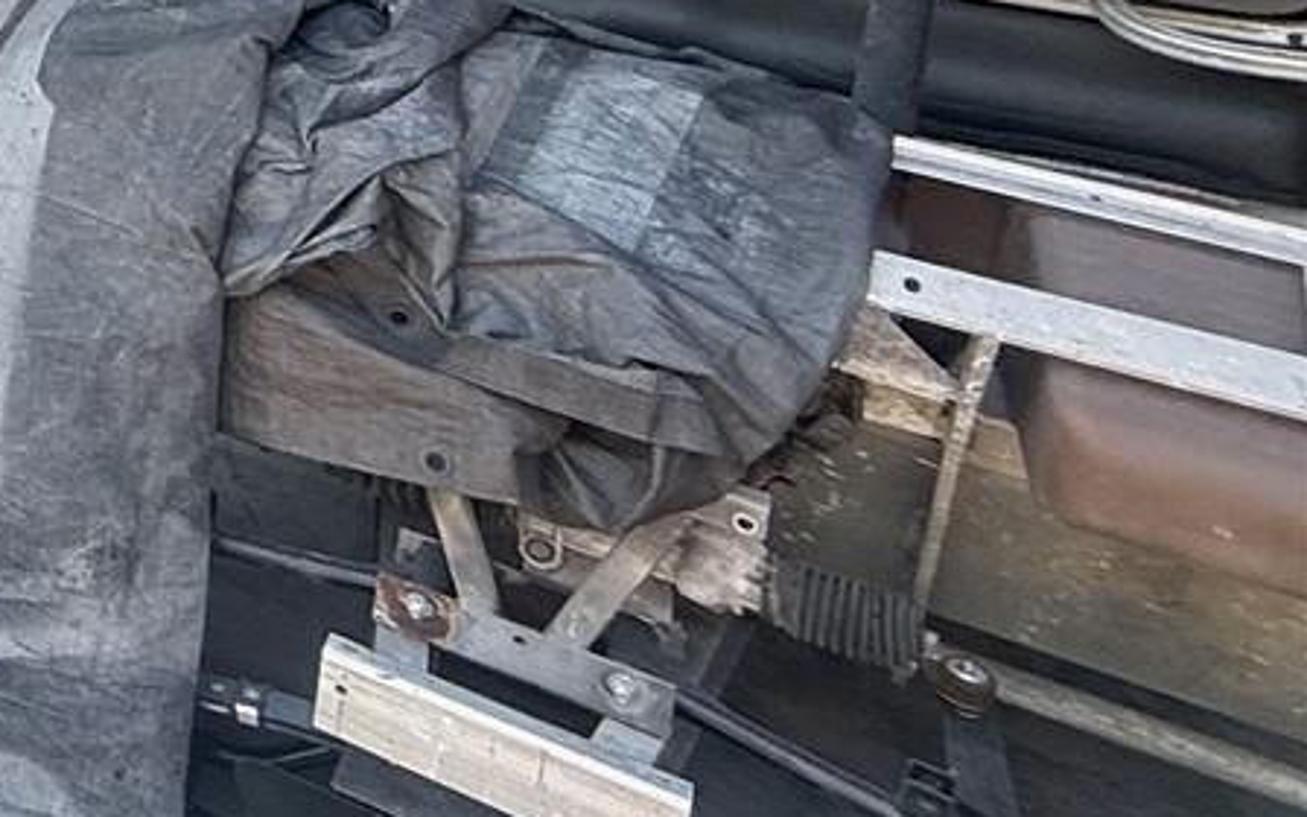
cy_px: -408
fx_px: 1888
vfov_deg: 20.8
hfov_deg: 22.5
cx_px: -1024
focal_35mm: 53
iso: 64
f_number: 2.2
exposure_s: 1/193
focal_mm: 2.22
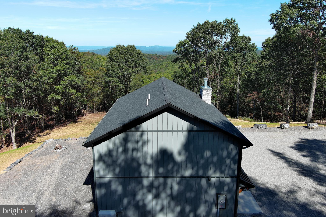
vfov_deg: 45.0
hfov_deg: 63.7
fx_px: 263
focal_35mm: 29
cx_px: 163
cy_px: 108
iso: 100
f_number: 2.8
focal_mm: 10.57
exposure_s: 1/936
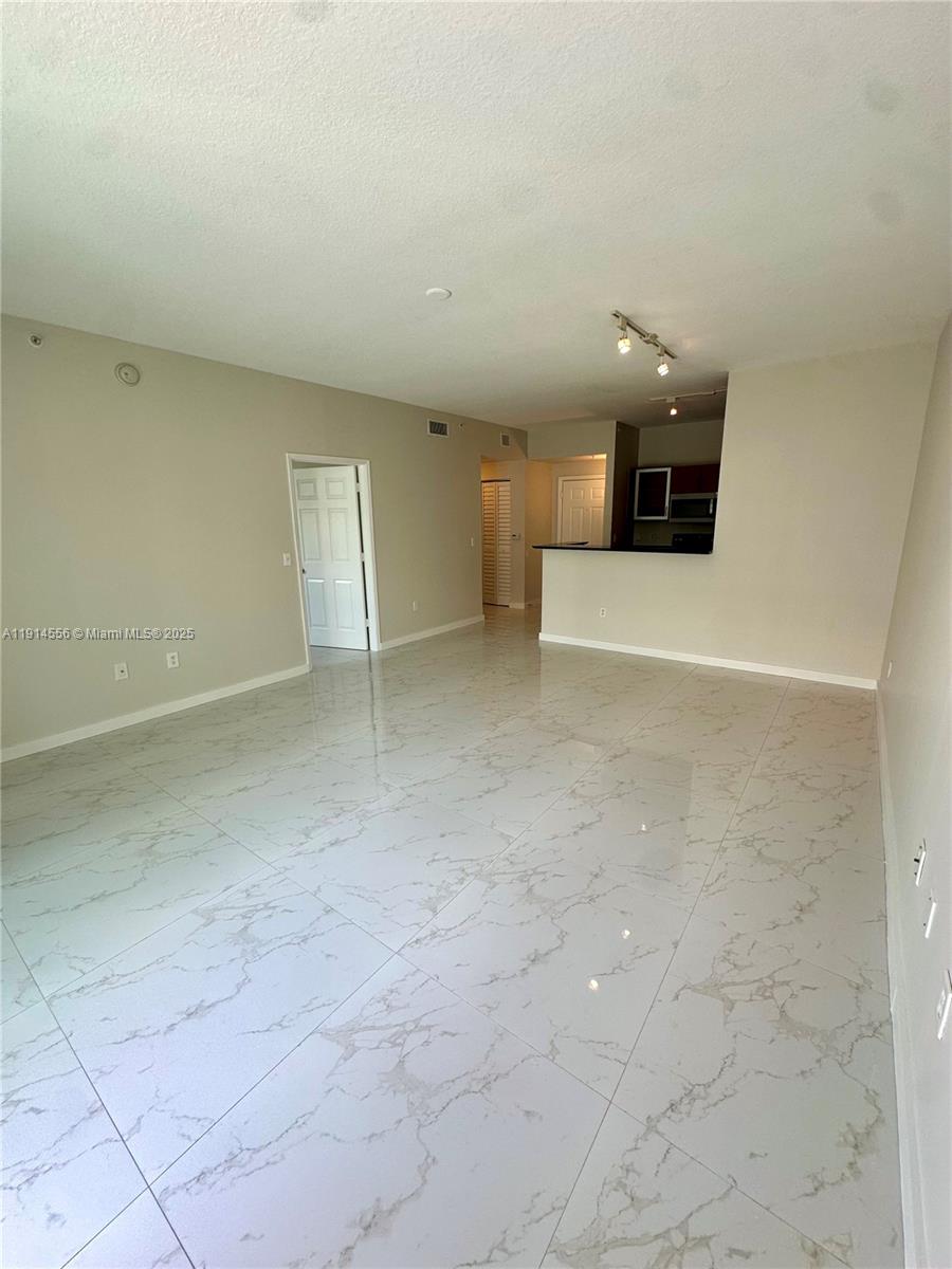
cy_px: 634
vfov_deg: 102.1
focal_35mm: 14
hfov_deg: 85.7
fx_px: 513
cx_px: 476
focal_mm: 2.22
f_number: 2.2
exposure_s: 1/120
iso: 80
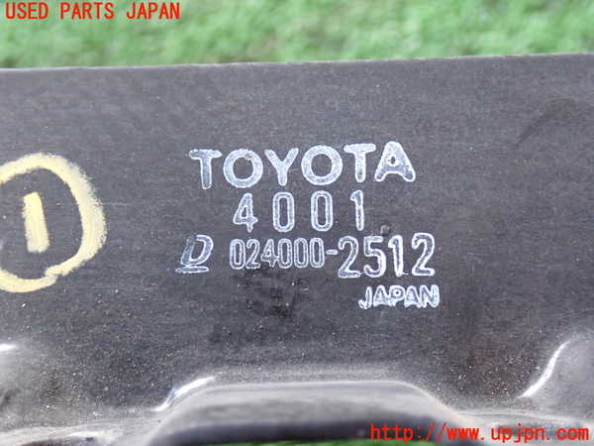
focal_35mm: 50
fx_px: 858
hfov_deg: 38.2
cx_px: 297
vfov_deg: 29.1
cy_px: 223
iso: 800
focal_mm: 9.01
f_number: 3.2
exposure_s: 1/50
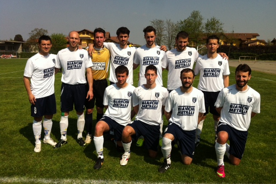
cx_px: 140
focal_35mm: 37
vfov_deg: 35.9
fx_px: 284
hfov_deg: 51.9
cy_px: 93
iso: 80
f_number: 2.8
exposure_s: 1/2155
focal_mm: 3.85
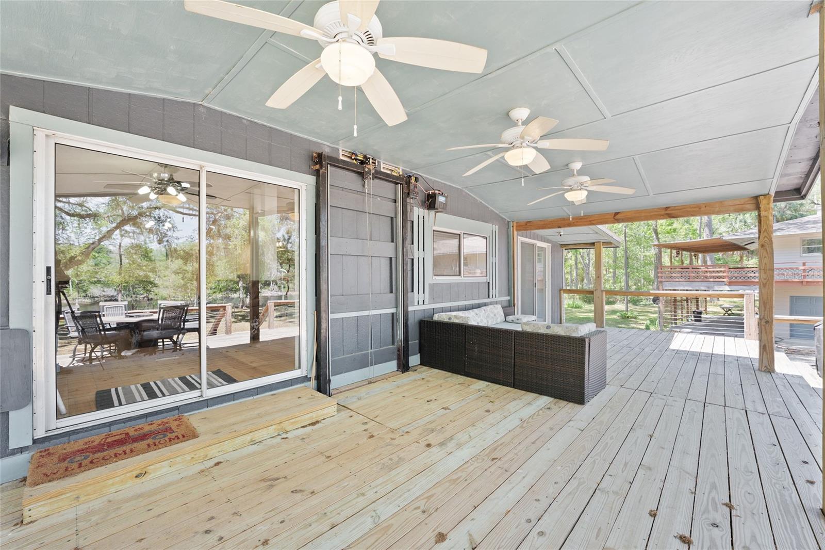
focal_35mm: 14
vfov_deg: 81.2
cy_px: 275
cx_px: 412
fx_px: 321
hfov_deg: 104.3
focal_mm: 14
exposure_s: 1/80
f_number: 5.6
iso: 800
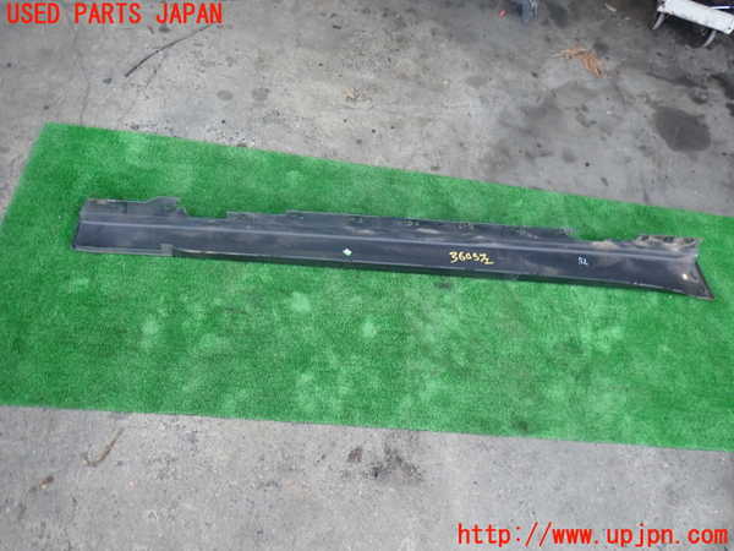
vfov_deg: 54.9
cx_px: 367
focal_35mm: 25
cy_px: 276
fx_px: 530
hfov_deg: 69.4
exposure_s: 1/80
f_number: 2
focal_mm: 4.5
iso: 200
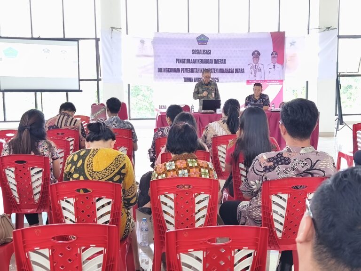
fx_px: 459
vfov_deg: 32.9
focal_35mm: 44
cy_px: 136
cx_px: 180
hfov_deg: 42.9
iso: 400
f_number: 1.65
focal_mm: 6.18
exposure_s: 1/50
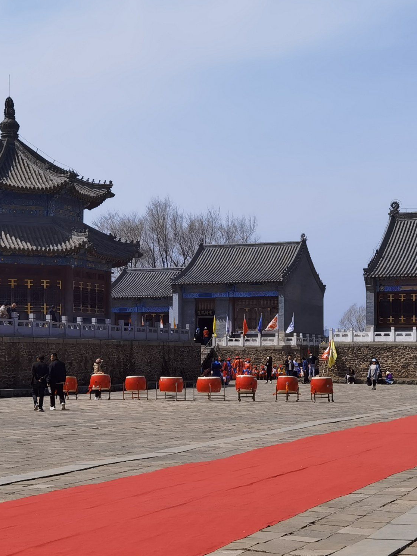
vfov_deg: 29.3
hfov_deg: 22.2
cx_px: 257
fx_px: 1060
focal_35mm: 66
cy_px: 336
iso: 50
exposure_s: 1/10000
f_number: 1.9
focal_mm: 6.71
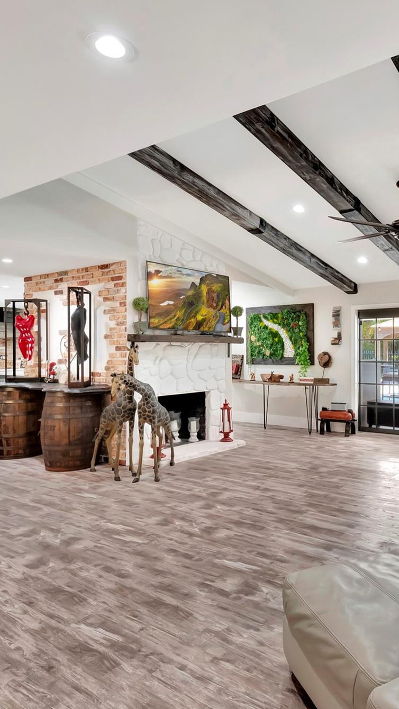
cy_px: 351
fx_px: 451
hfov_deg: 45.5
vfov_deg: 76.3
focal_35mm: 24
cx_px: 314
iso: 1600
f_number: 8
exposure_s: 1/15
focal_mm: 10
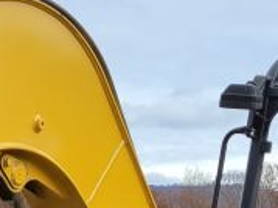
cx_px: 8
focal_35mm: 149
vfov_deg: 9.3
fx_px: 1196
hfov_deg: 13.1
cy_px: 433
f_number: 1.8
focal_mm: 5.4
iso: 40
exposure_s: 1/1286
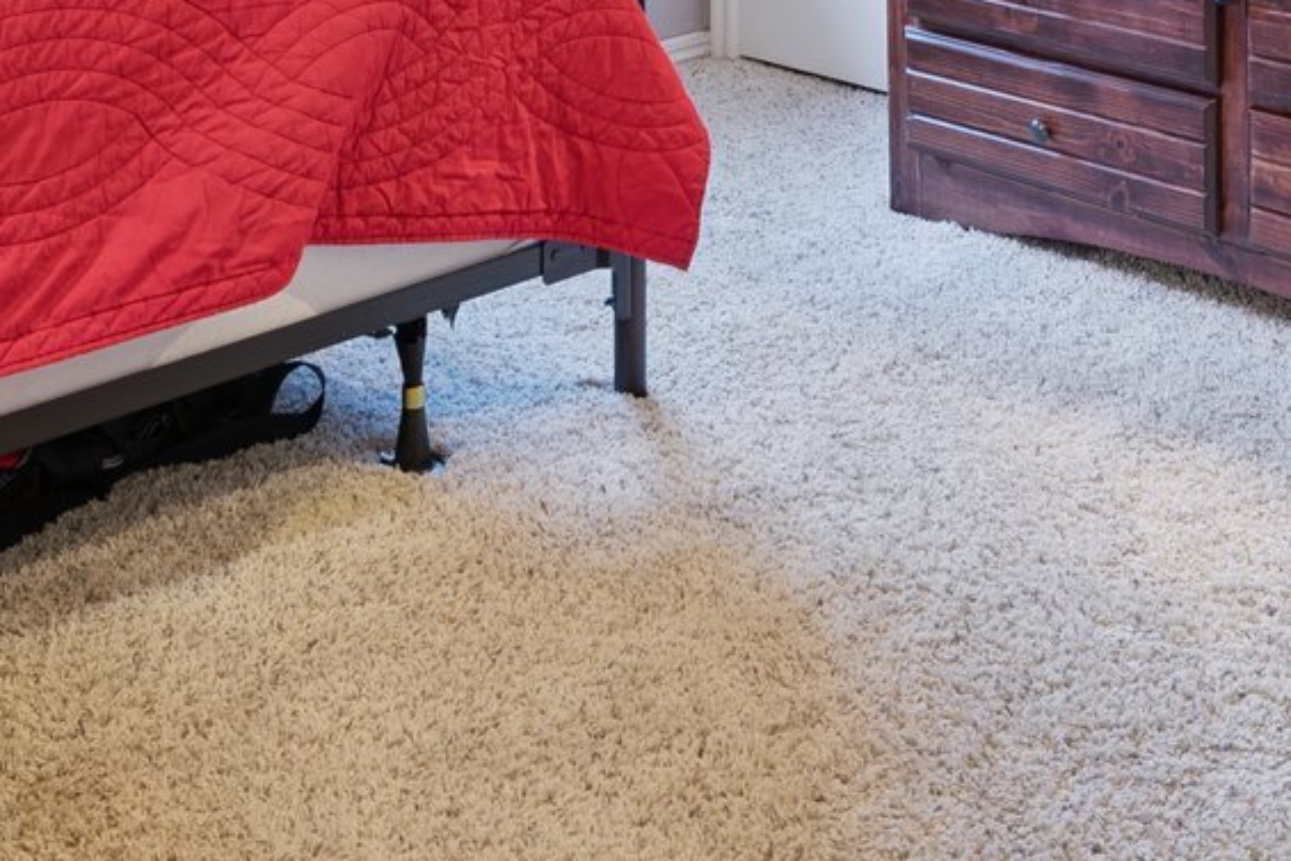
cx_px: 708
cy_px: -484
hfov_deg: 34.4
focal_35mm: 58
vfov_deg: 19.8
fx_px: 2080
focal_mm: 16
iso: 200
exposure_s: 1/6
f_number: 7.1
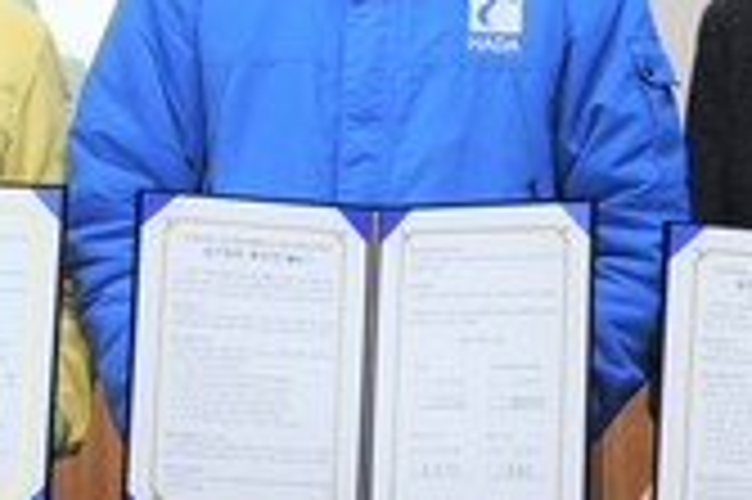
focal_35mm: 115
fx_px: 2400
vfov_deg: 11.9
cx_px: 113
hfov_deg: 17.6
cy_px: 173
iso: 1000
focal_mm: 32
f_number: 5.6
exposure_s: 1/125
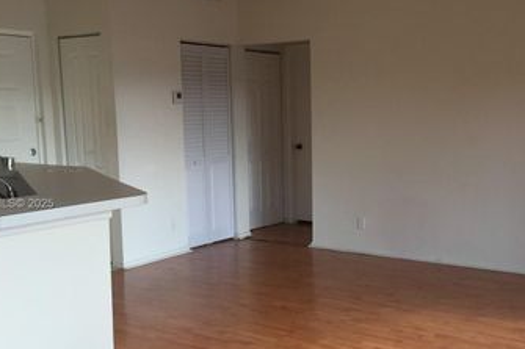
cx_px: 293
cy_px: 204
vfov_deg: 29.8
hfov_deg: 43.6
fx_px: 656
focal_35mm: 45
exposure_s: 1/120
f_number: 2.2
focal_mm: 4.15
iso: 40
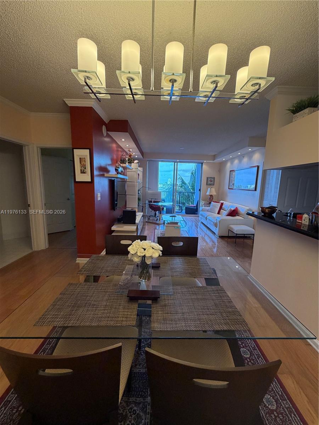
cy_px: 212
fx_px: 172
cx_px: 160
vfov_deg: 102.1
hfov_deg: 85.7
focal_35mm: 14
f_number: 2.2
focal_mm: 2.22
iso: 200
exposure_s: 1/120
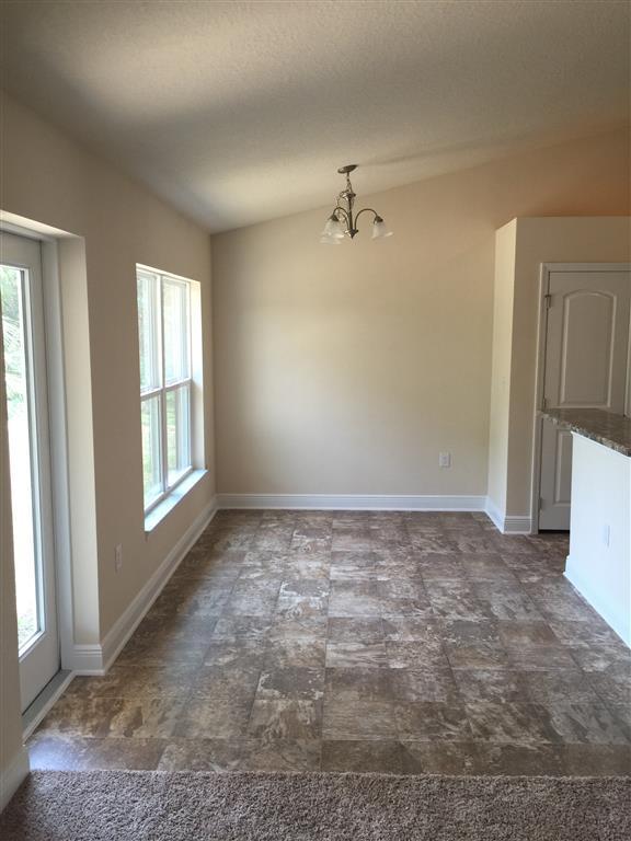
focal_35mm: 29
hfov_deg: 48.2
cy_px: 420
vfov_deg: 61.7
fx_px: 705
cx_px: 316
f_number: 2.2
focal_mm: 4.15
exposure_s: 1/40
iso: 32
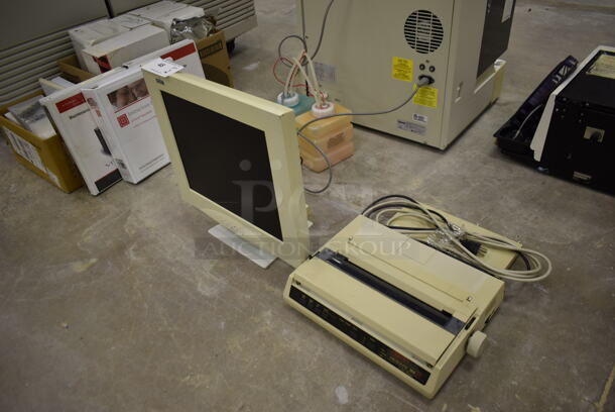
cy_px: 206
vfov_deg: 48.0
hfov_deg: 67.3
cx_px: 308
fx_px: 462
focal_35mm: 27
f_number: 3.5
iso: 200
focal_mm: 18
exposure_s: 1/30
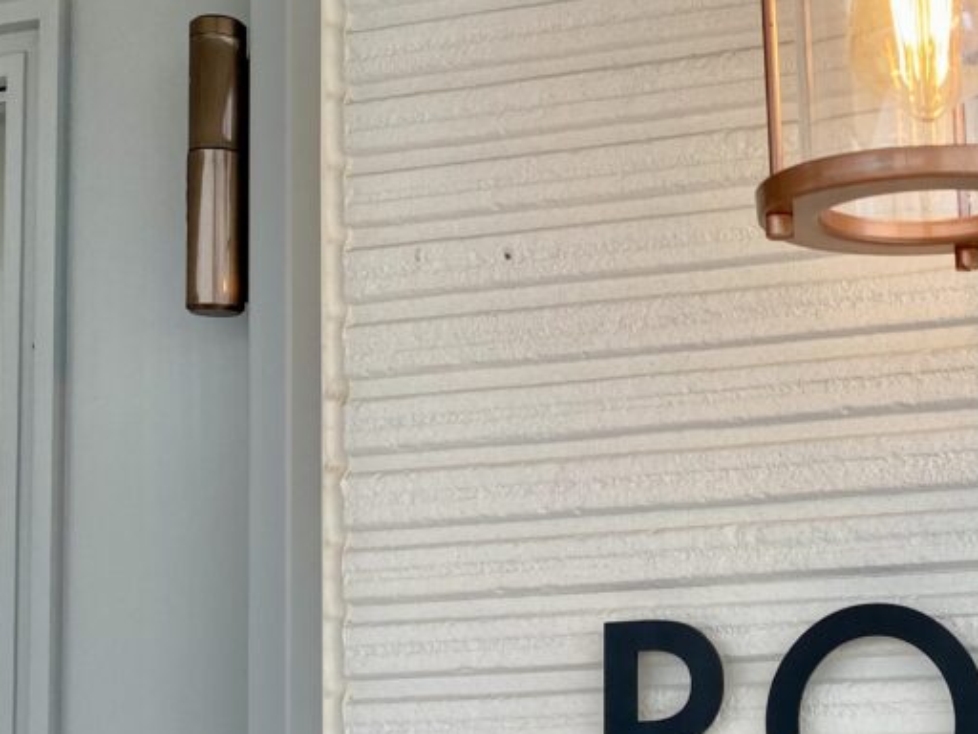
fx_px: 1836
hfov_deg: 28.1
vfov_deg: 22.5
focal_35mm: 65
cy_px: 486
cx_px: 965
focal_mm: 4.25
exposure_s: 1/719
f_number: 1.8
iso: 32
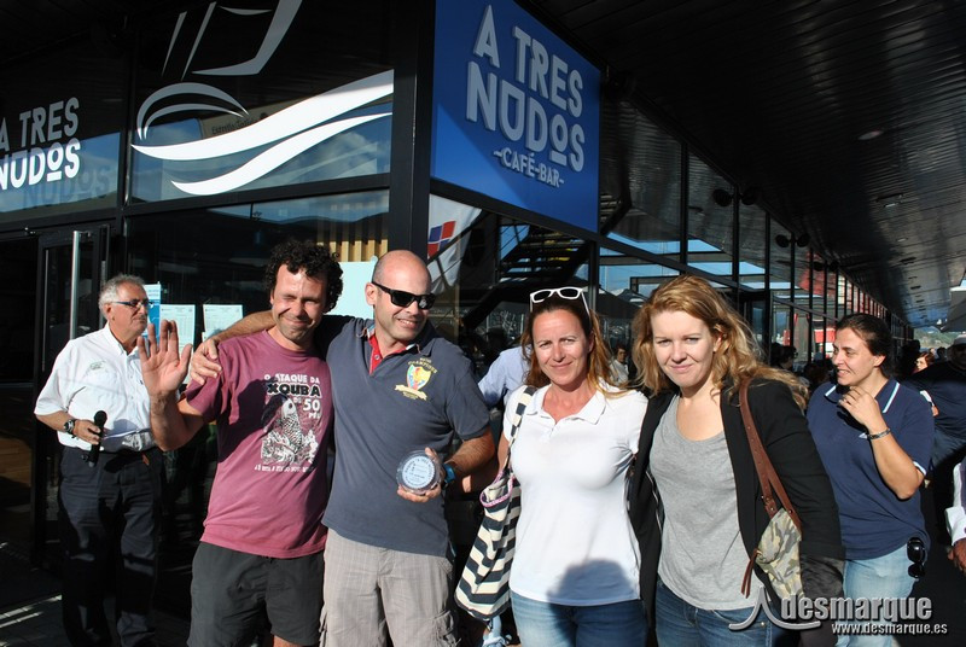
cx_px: 483
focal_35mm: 27
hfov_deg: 67.3
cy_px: 324
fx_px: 726
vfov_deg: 48.1
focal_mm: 18
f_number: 9
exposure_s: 1/320
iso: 100
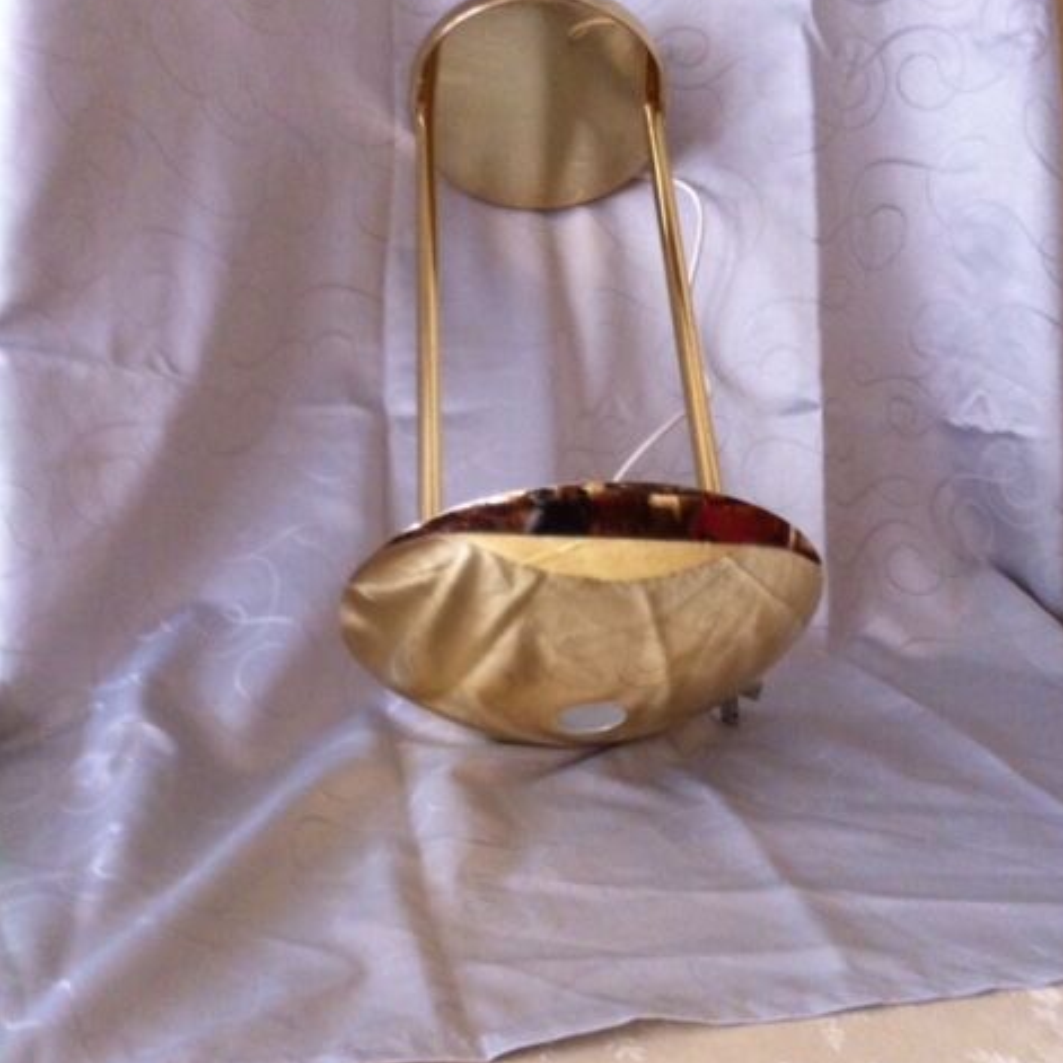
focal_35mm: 42
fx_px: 1459
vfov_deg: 40.0
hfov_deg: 40.0
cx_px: 537
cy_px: 506
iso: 250
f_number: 2.8
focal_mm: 3.85
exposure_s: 1/15
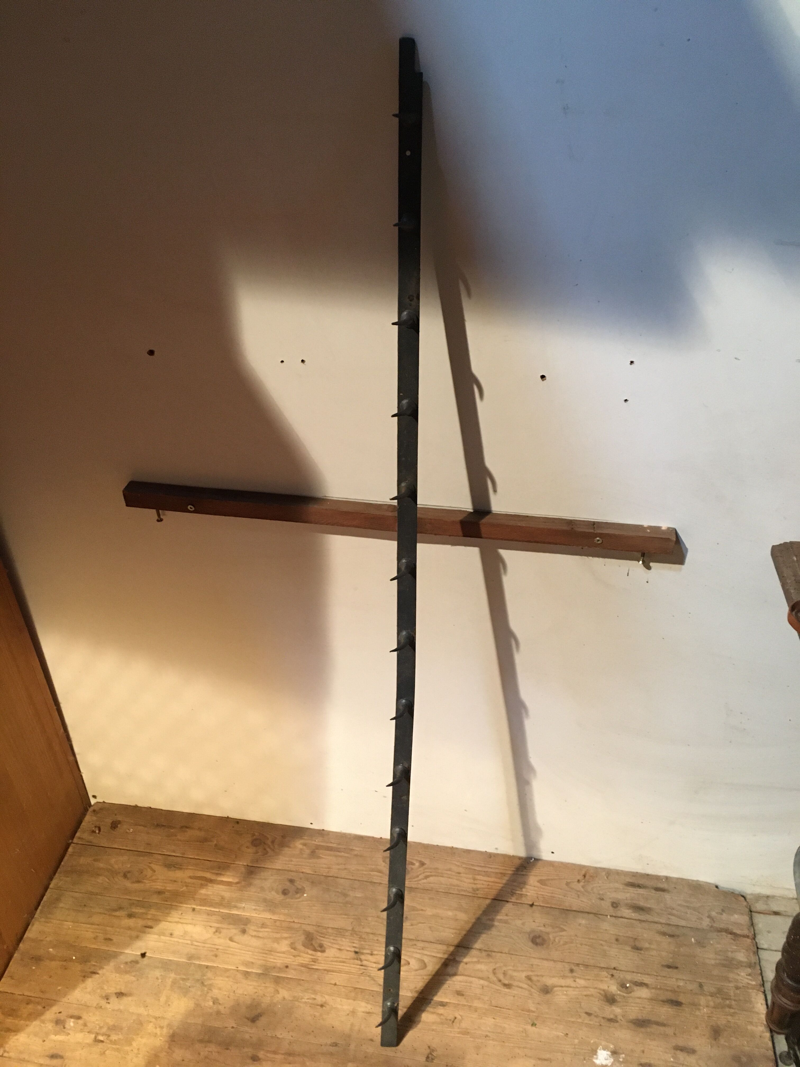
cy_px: 534
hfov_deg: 48.2
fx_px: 894
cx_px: 400
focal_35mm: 29
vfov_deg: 61.7
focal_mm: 4.15
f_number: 2.2
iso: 200
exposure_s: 1/17
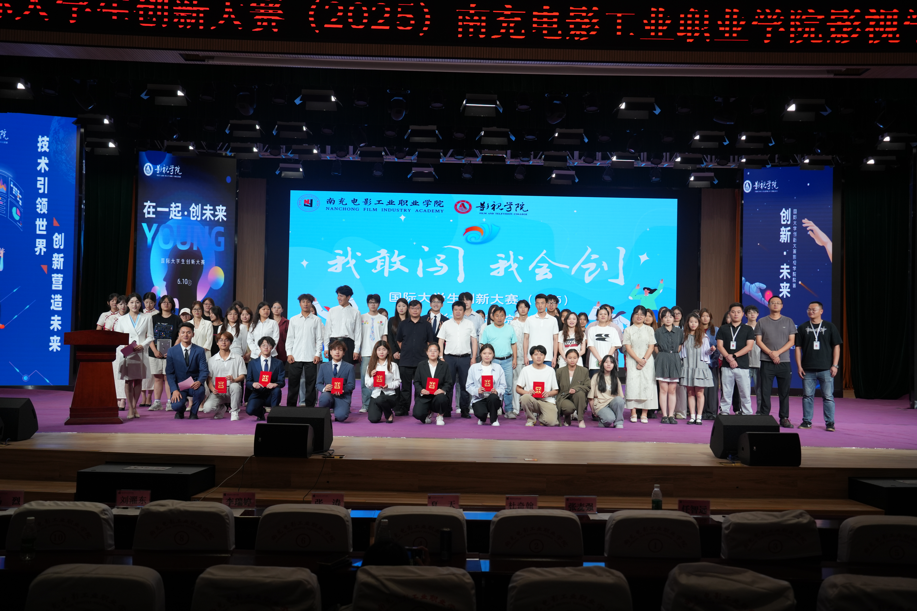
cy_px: 306
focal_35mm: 37
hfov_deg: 51.9
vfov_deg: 35.9
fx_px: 942
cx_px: 458
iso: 500
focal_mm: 37
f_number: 4.5
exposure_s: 1/200
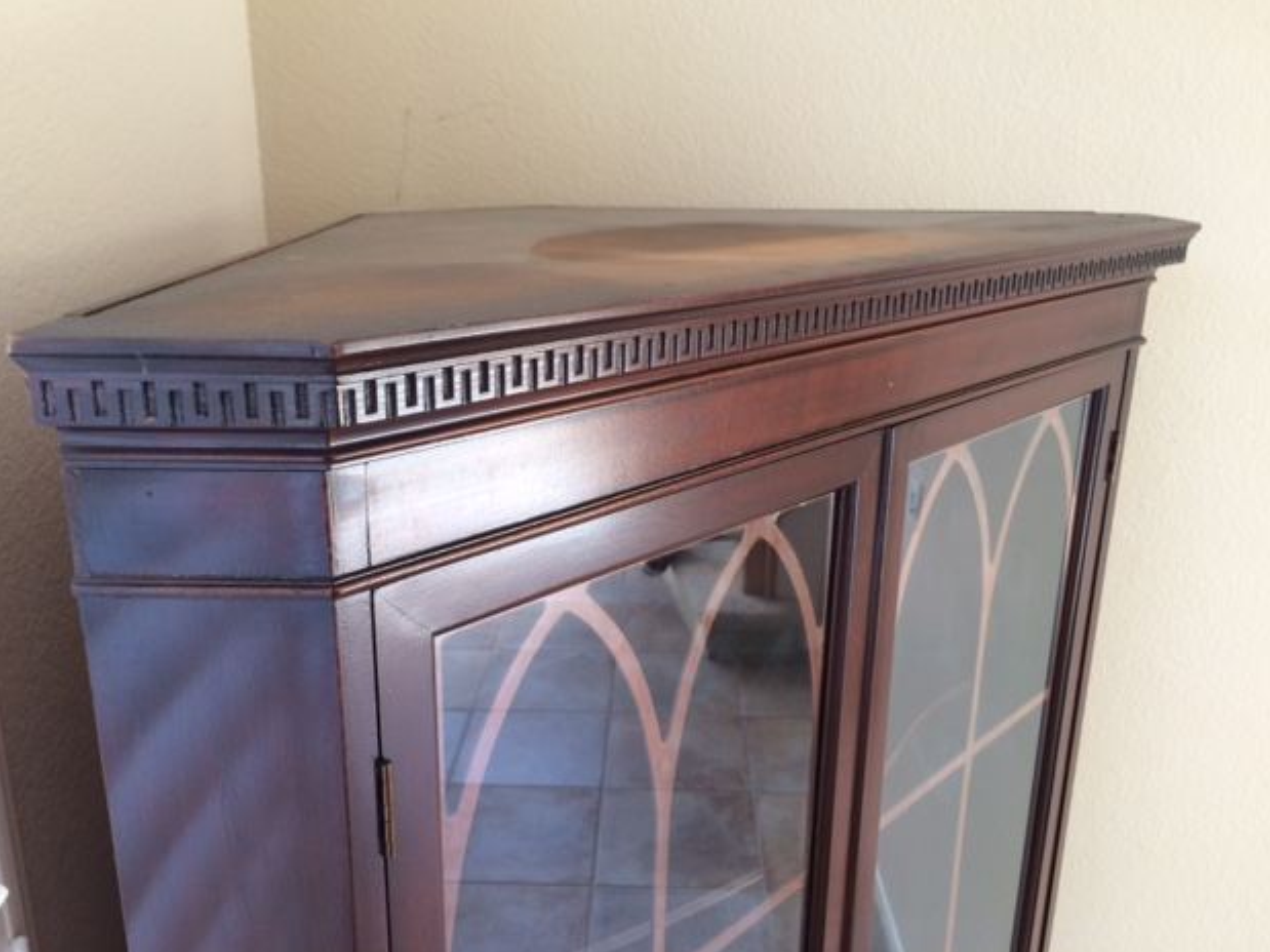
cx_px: 616
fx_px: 1100
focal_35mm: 30
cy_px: 476
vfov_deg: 46.8
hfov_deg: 60.0
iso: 40
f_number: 2.2
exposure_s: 1/30
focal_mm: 4.15
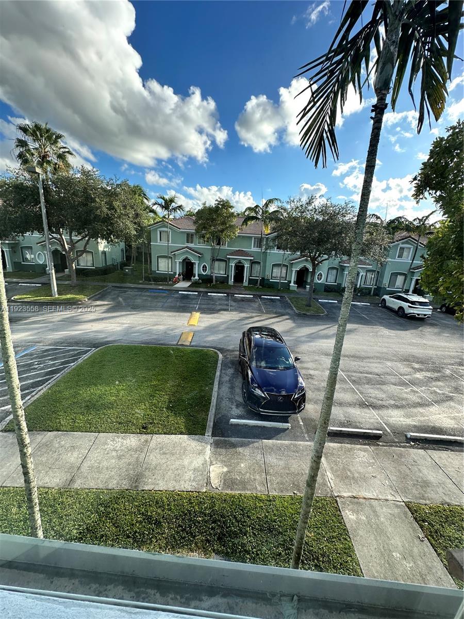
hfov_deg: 85.7
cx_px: 232
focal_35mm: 14
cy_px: 310
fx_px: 250
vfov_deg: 102.1
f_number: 2.2
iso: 40
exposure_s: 1/487
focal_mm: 2.22
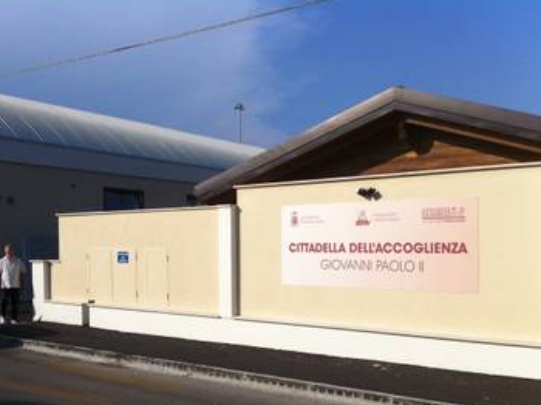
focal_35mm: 46
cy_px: 260
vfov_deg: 31.3
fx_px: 718
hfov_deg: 41.2
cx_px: 229
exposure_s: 1/2155
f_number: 2.8
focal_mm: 3.85
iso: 80
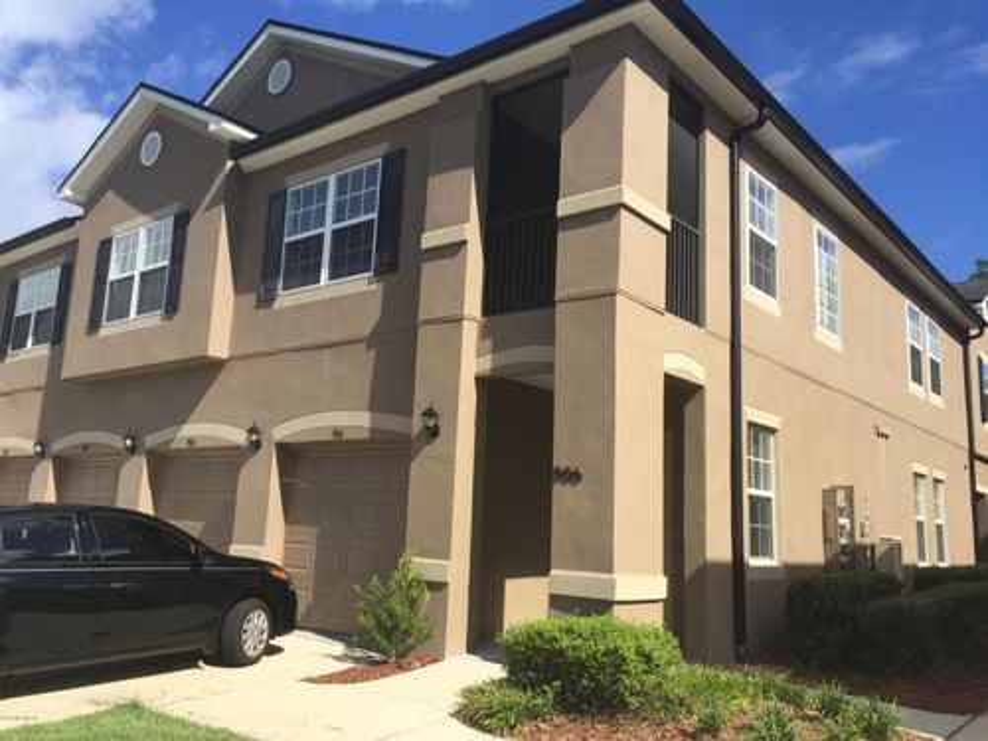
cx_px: 494
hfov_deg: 61.7
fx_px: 828
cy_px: 370
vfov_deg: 48.2
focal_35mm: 29
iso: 32
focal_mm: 4.15
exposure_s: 1/1980
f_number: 2.2
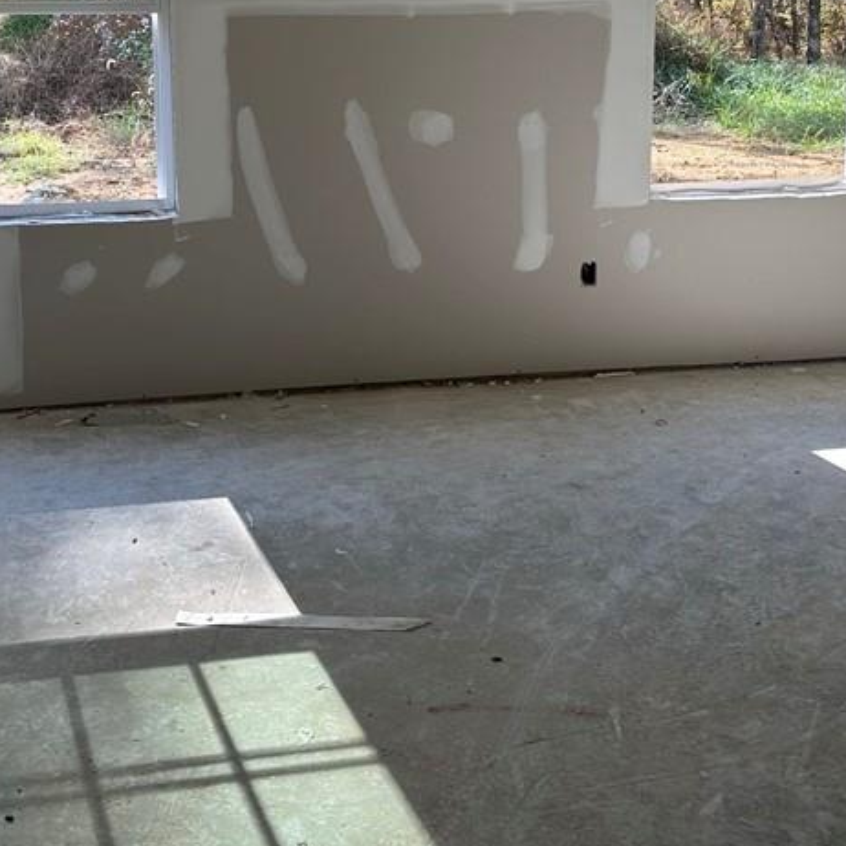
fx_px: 1300
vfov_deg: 34.8
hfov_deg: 36.0
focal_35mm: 47
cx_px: 363
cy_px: 156
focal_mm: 6.86
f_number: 1.78
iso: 80
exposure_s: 1/634
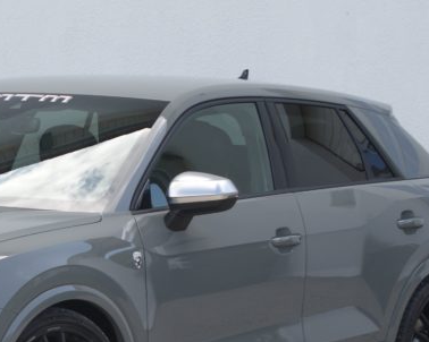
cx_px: 20
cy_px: 243
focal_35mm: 229
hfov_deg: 8.4
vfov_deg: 6.7
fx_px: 2906
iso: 100
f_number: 7.1
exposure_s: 1/125
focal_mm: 60
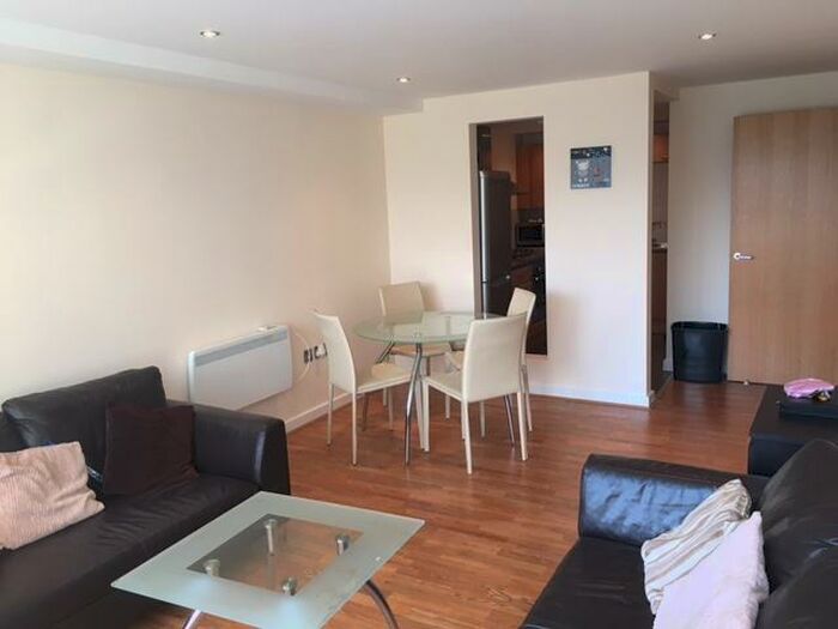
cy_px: 314
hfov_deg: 61.7
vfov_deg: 48.2
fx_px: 702
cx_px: 419
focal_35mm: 29
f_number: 2.2
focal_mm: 4.15
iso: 32
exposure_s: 1/33
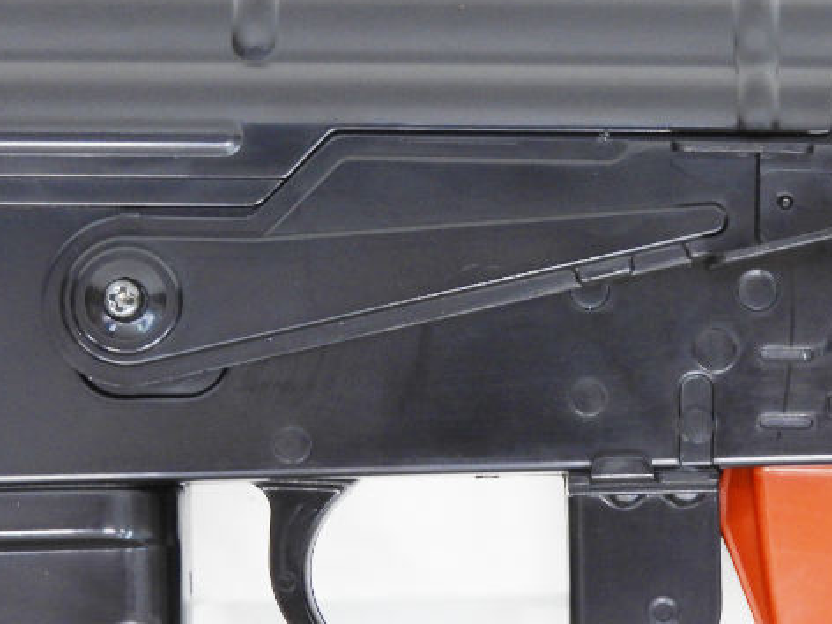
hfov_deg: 12.3
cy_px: 335
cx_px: 529
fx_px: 3870
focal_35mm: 161
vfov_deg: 9.2
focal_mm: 17
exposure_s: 1/20
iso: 200
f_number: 4.8
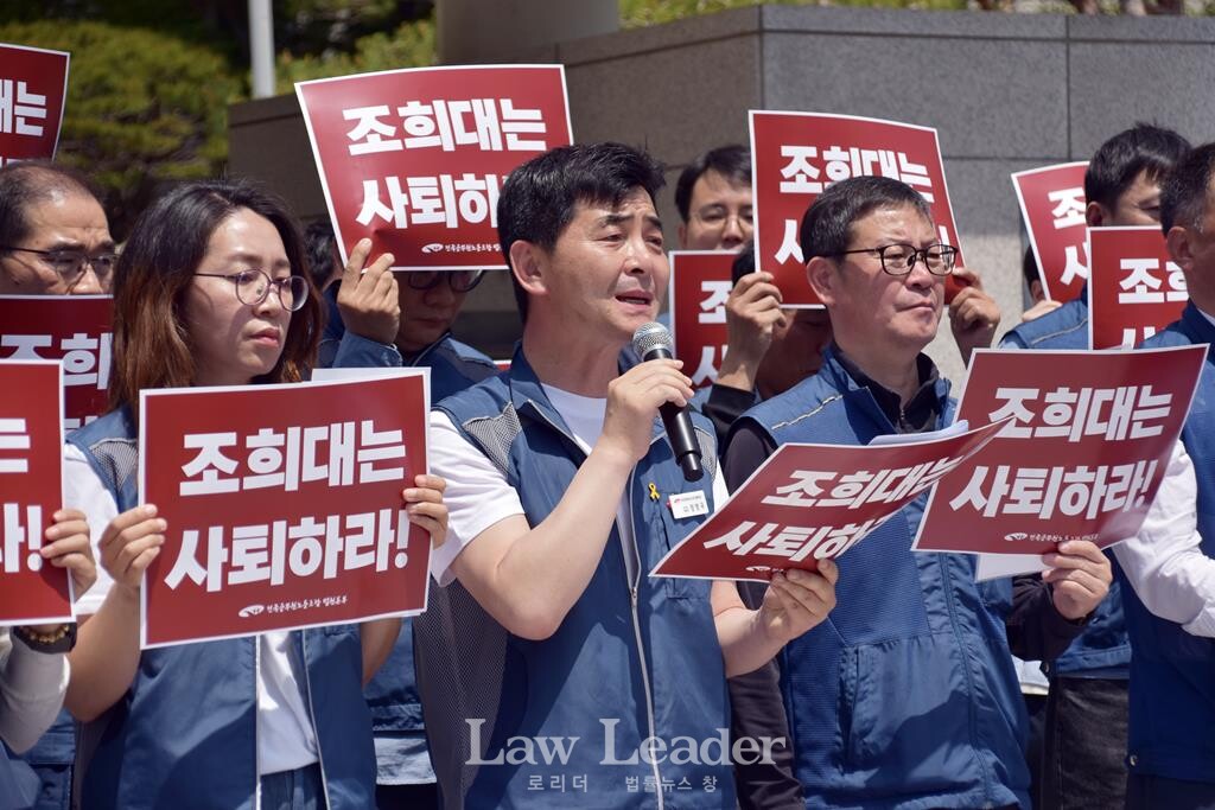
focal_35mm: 128
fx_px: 4303
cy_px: 405
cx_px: 608
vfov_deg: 10.8
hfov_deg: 16.1
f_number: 5.3
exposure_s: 1/1250
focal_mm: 85
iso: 100
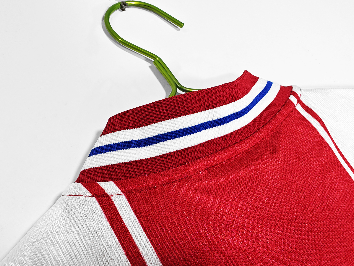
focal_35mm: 23
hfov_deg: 73.9
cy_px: 133
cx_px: 177
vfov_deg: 58.9
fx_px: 235
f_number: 2.2
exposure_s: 1/50
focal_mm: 2.59
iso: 130
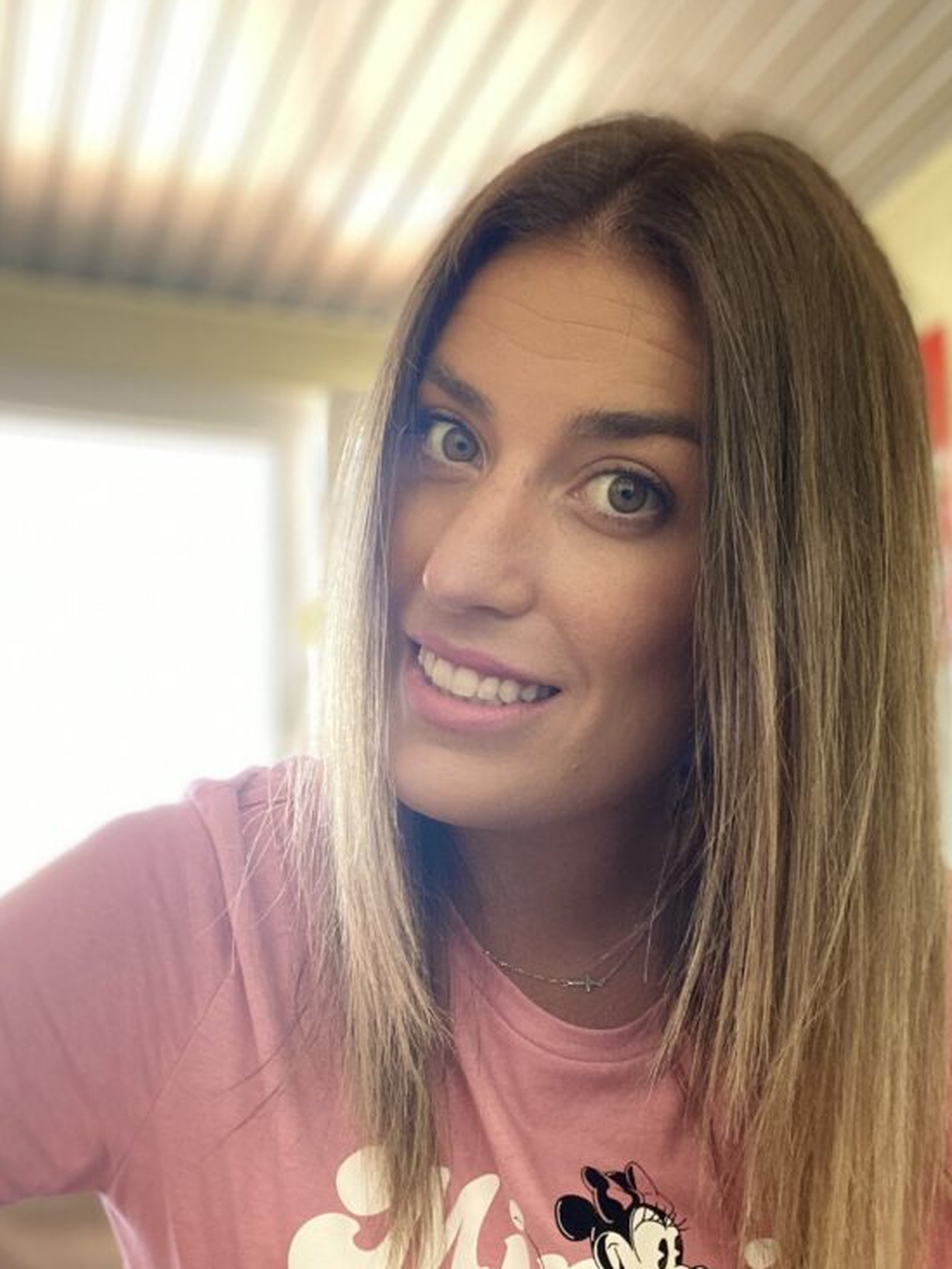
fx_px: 1539
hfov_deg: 34.3
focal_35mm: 42
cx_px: 411
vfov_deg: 44.1
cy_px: 852
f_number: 2.2
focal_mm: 2.71
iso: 125
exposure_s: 1/60
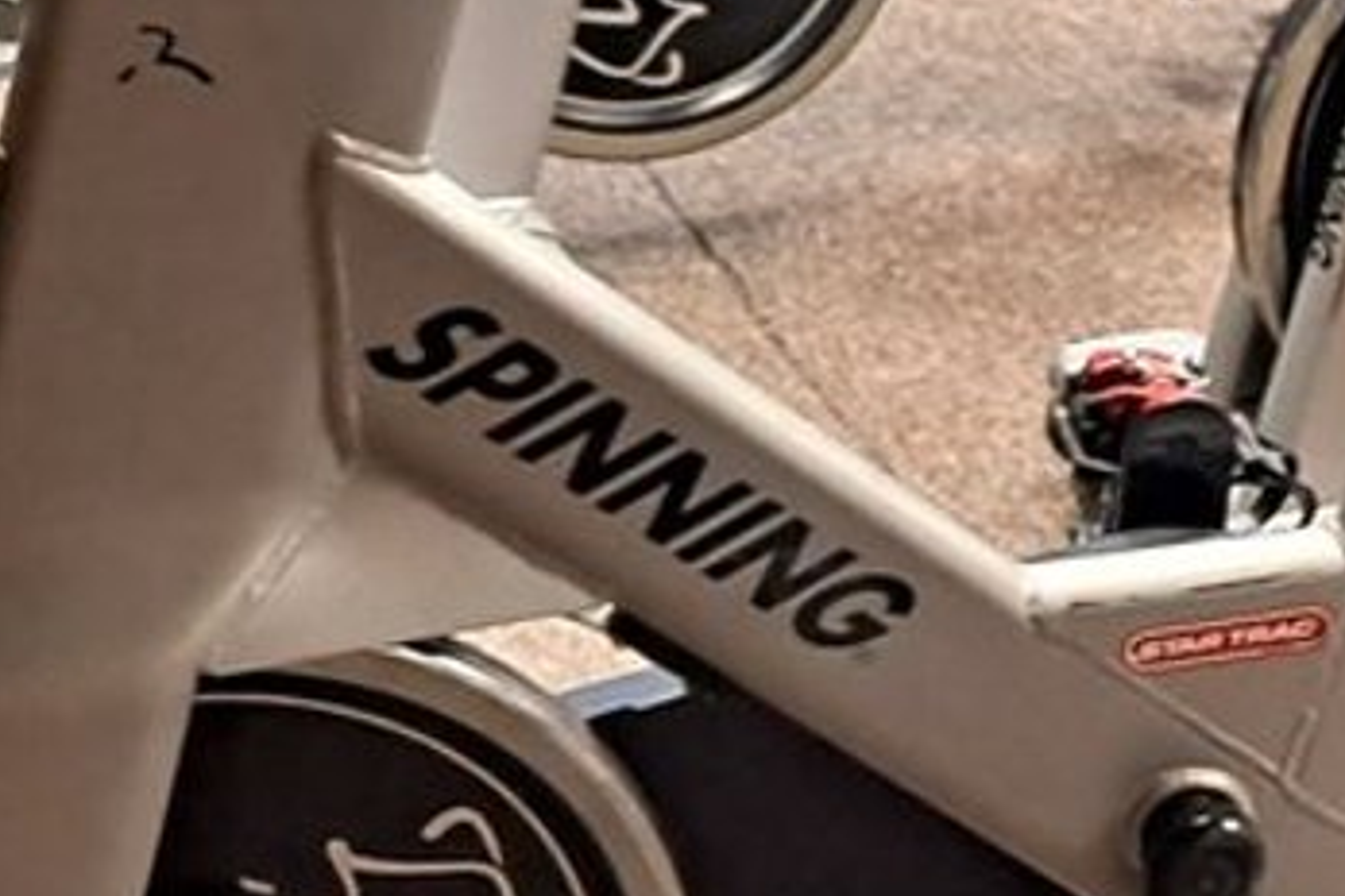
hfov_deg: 17.3
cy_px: 415
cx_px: 1587
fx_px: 4221
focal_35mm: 113
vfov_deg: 12.1
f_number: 2
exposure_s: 1/30
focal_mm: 4.6
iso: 250
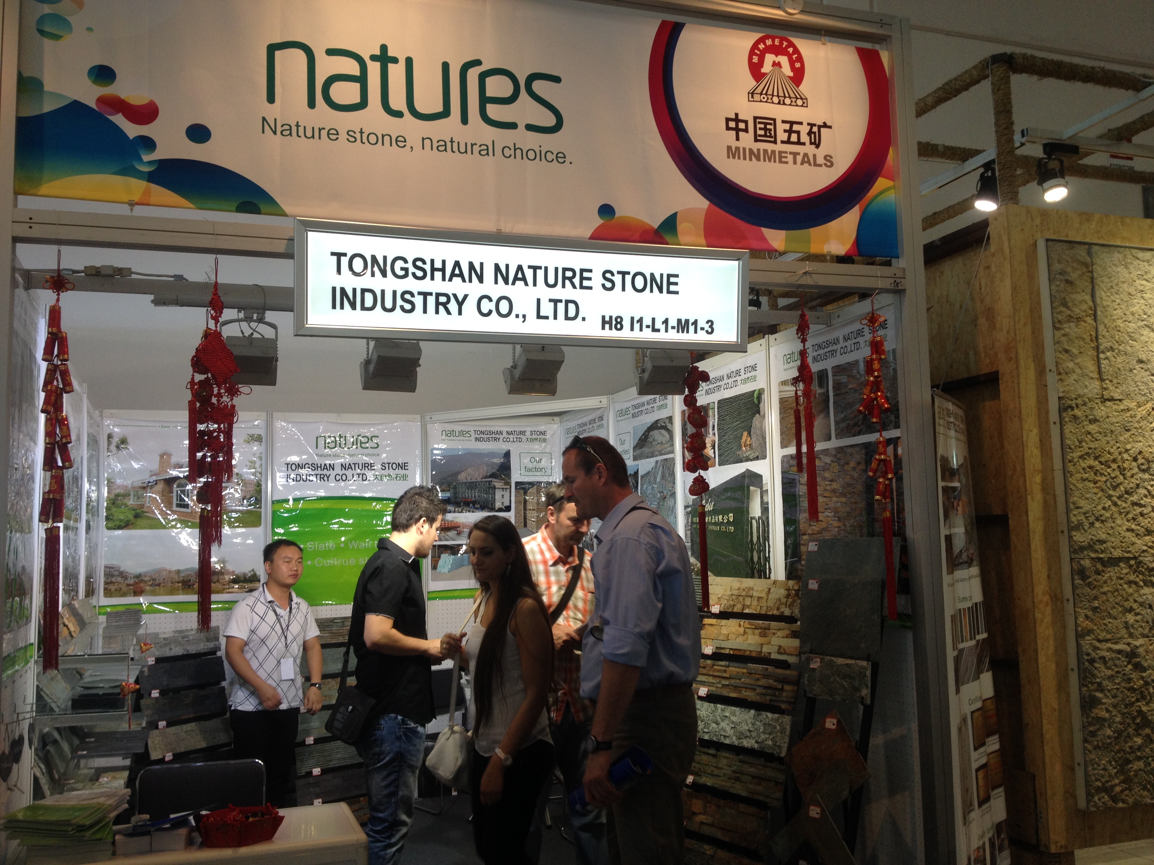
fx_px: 1167
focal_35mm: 35
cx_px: 577
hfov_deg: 52.6
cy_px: 432
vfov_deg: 40.7
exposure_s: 1/60
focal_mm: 4.28
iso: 50
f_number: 2.4
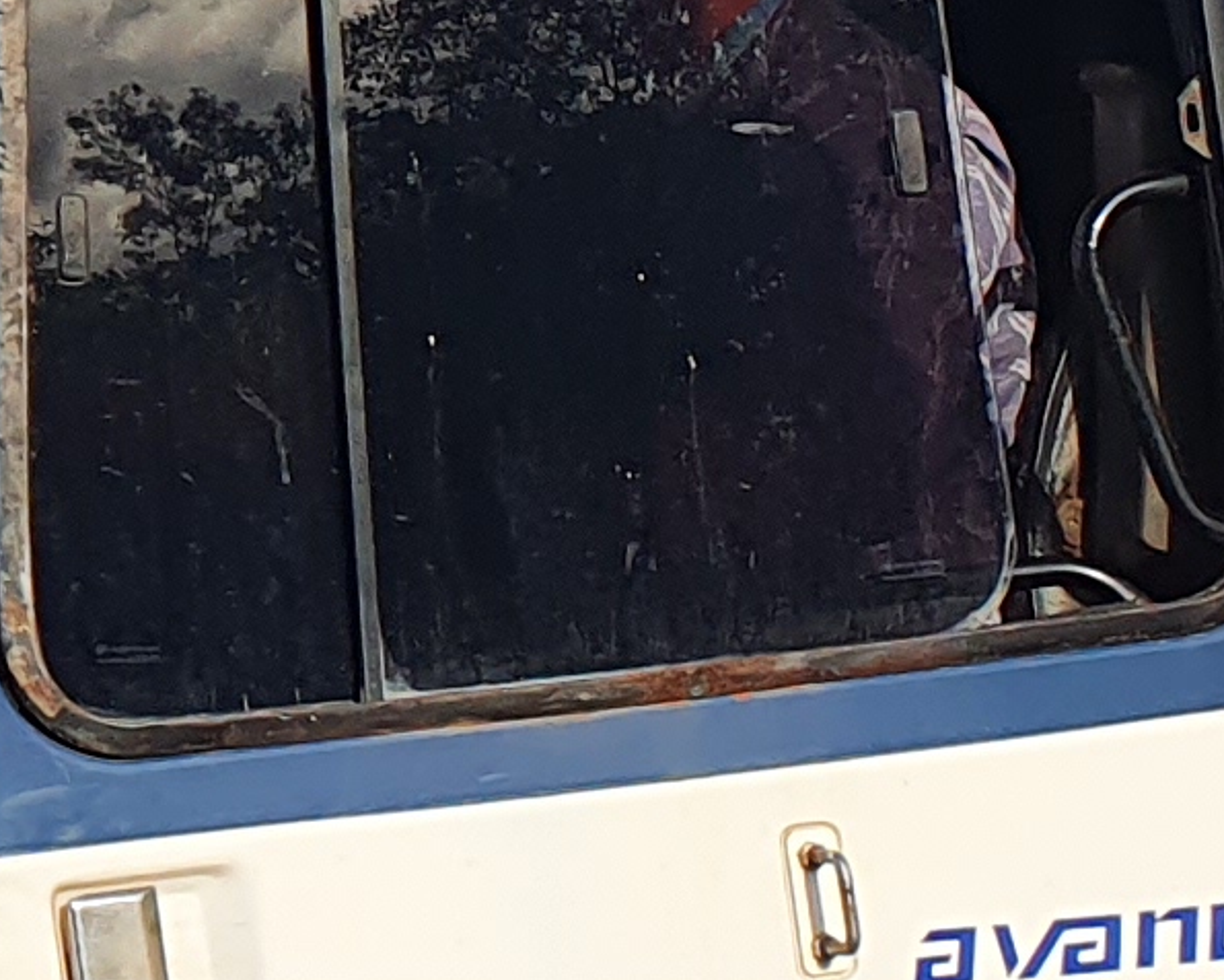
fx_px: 6231
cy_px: 179
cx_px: -788
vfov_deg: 9.0
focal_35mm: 172
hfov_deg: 10.7
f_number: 2.4
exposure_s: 1/1080
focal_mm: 4.32
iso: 50
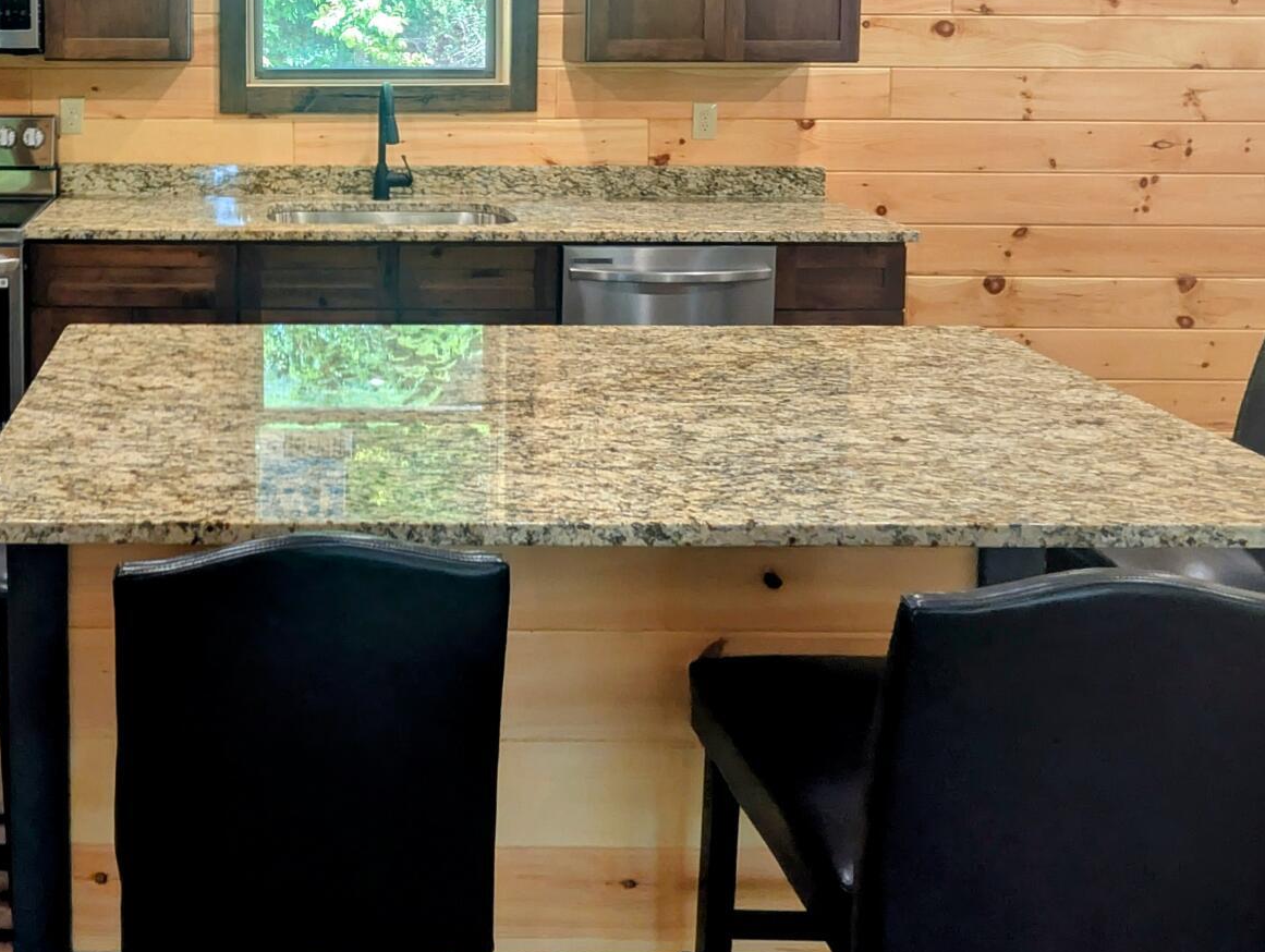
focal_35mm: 31
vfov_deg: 41.6
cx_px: 251
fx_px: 1134
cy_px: 80
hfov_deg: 54.3
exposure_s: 1/120
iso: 84
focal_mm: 2.02
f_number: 1.7
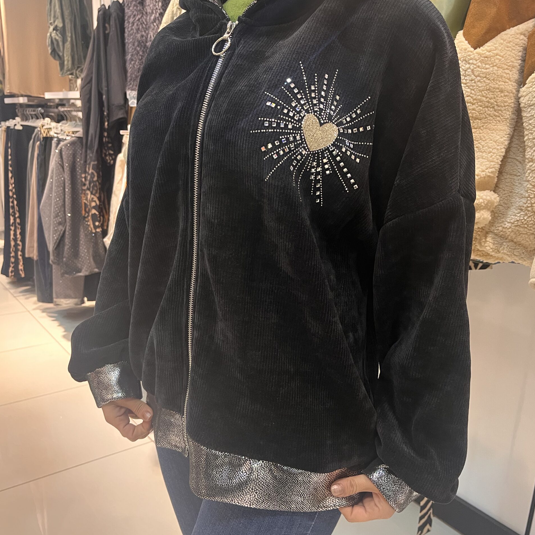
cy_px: 279
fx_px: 542
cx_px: 270
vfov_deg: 52.5
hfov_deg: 52.5
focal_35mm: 31
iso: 250
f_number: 1.6
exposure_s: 1/50
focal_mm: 5.1
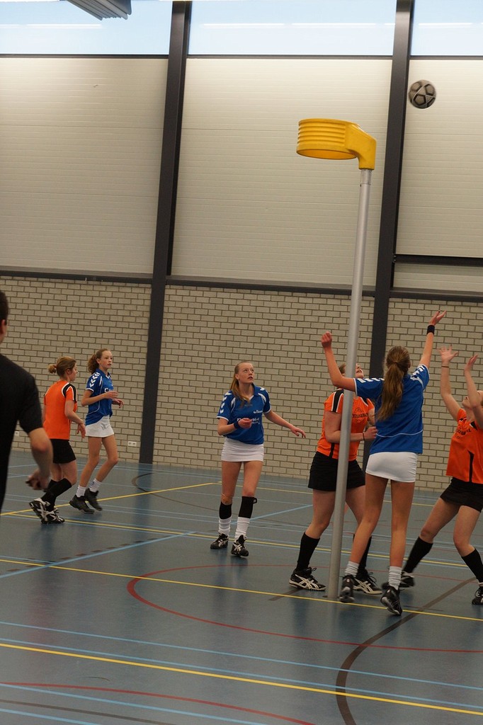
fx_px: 1510
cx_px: 242
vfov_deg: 27.0
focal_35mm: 75
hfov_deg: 18.2
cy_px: 362
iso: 1000
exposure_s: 1/160
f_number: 4
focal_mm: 50
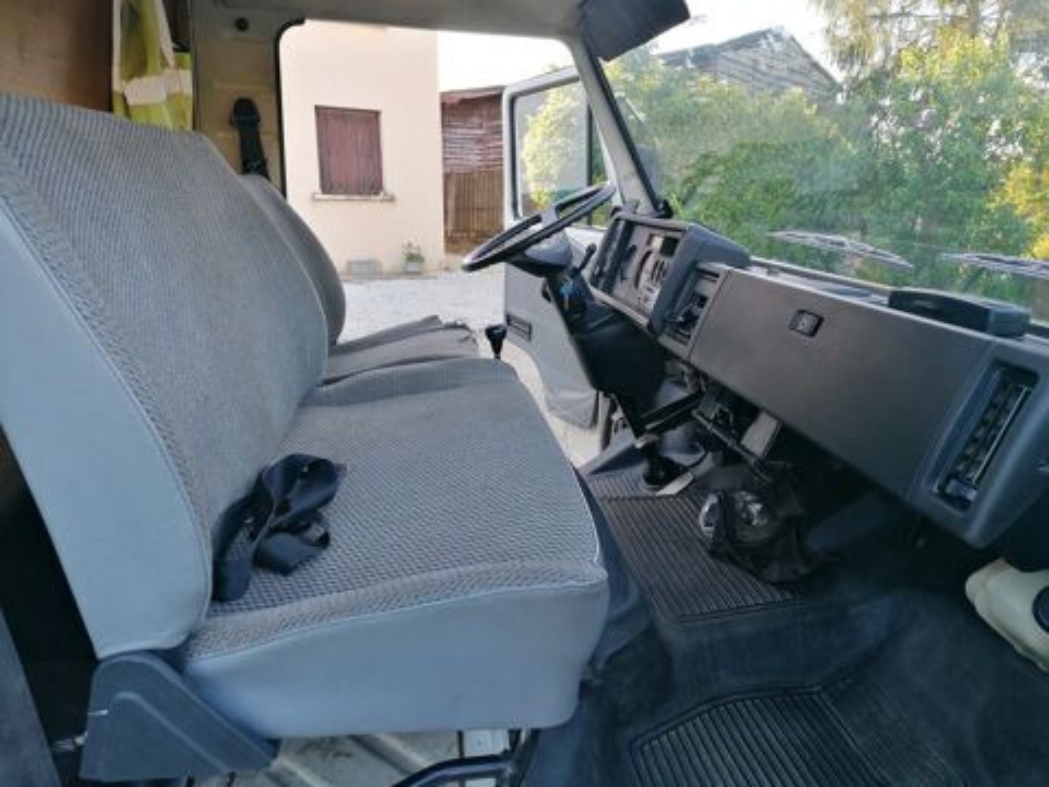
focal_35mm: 27
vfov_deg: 51.4
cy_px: 394
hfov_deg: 65.3
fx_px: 818
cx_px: 524
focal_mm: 4.75
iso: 64
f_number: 1.8
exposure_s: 1/100
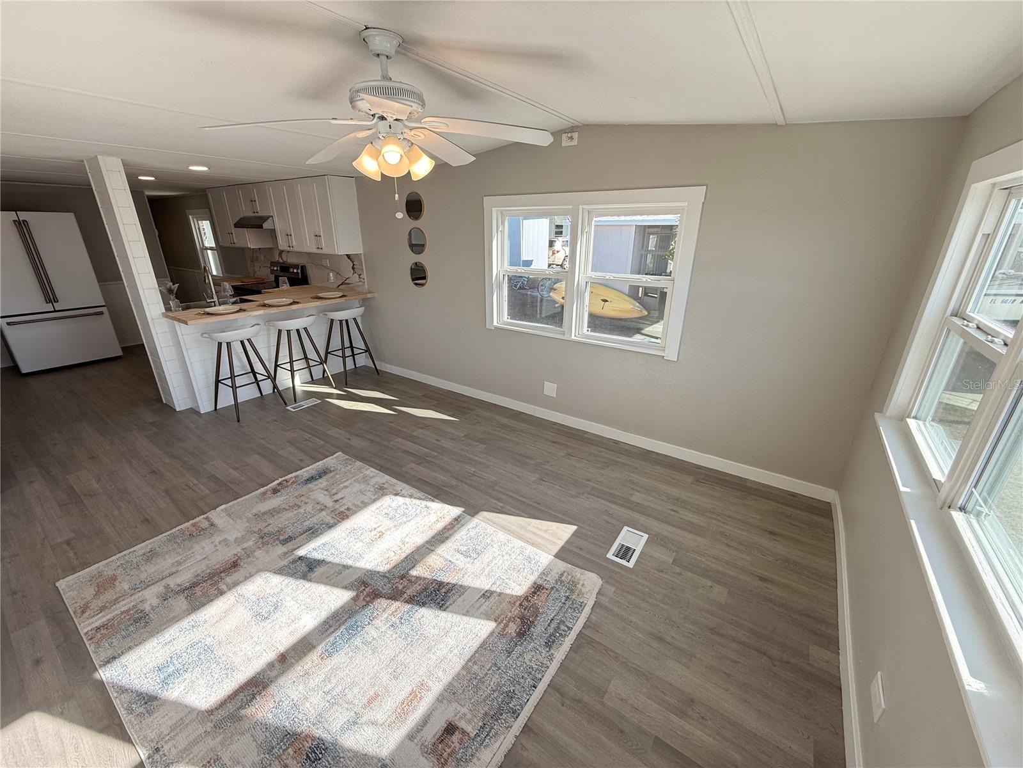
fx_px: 414
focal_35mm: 14
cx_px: 512
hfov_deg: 102.1
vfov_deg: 85.7
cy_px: 384
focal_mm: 2.22
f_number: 2.2
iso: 64
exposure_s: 1/141
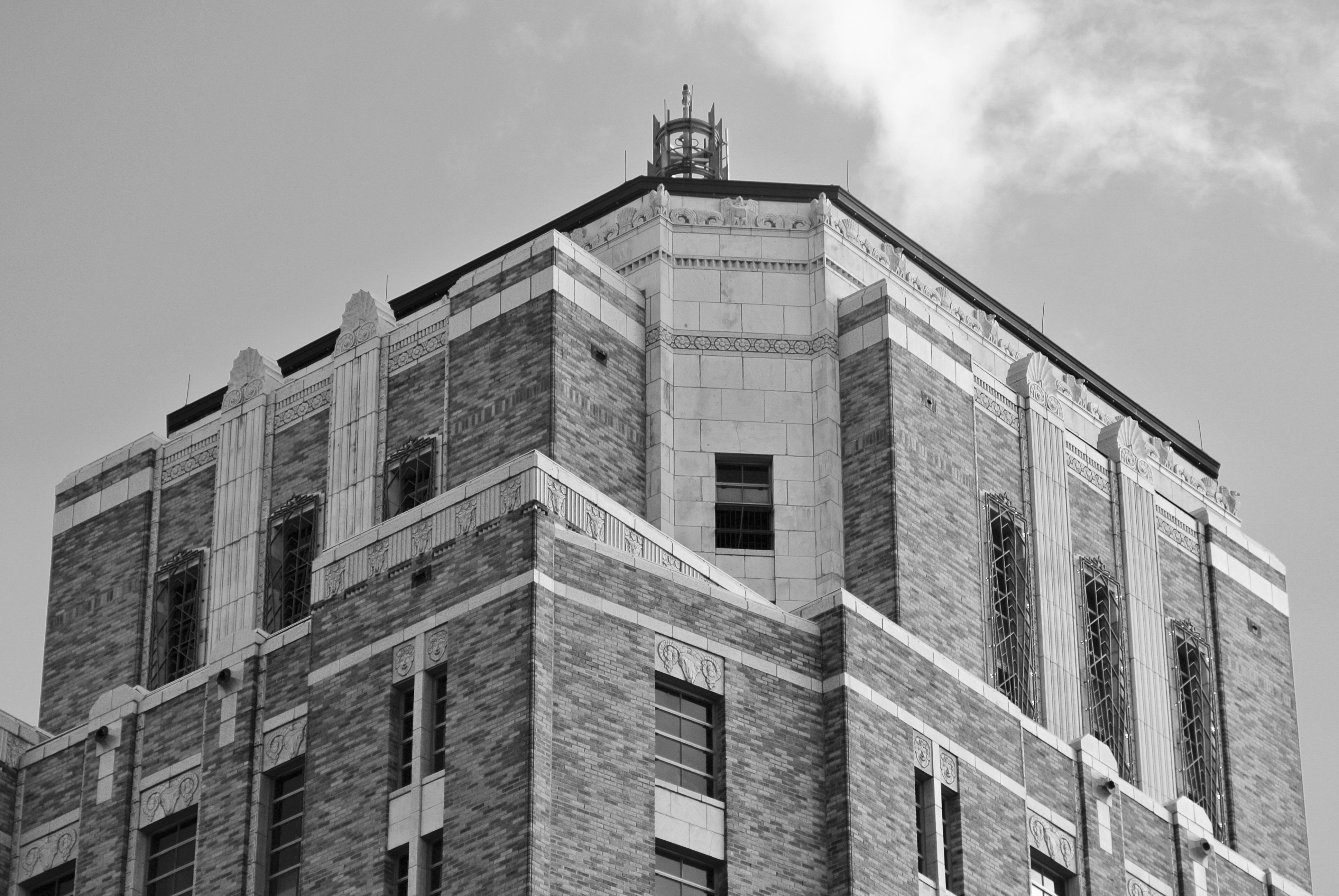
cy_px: 448
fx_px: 5027
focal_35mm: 135
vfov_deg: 10.2
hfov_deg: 15.2
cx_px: 670
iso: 100
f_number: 5.6
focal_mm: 50
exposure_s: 1/250
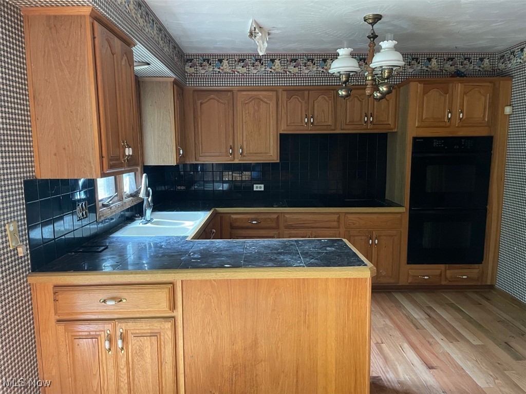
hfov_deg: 67.3
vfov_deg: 53.1
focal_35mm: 26
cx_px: 263
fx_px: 395
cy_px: 197
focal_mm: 4.2
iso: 640
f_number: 1.6
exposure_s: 1/33
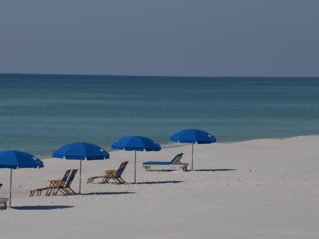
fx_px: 2302
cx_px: 67
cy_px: 147
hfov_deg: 7.9
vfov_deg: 5.9
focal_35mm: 250
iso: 100
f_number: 9
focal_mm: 95
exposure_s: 1/200
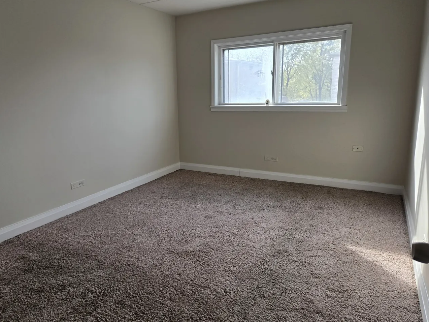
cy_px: 153
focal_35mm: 26
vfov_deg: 53.0
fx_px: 322
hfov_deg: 67.2
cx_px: 196
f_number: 1.8
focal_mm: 5.4
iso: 50
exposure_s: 1/180
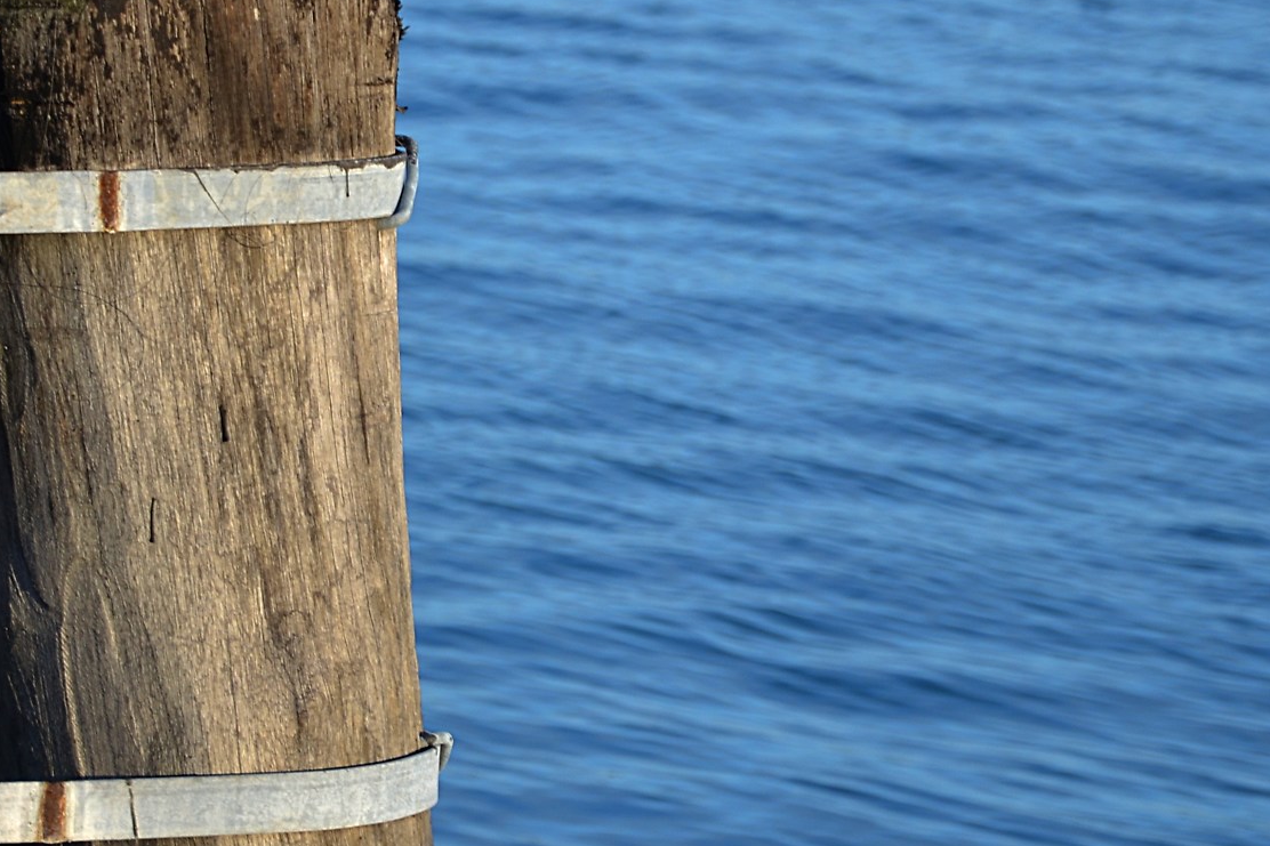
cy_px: 341
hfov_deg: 6.1
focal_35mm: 340
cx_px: 505
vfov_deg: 4.0
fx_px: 11995
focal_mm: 105
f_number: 5.6
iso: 100
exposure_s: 1/125
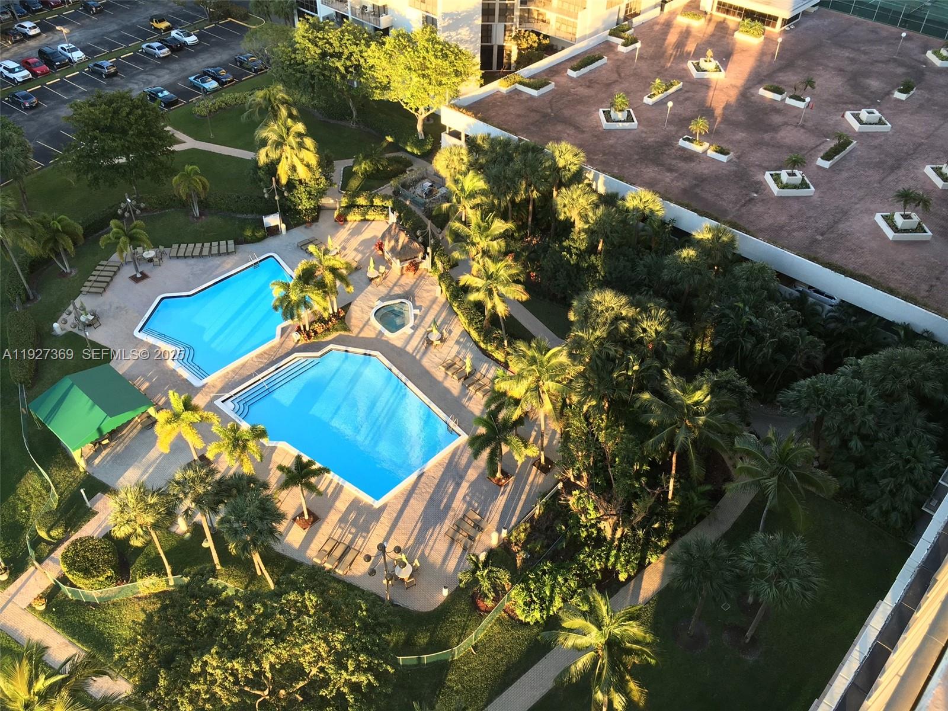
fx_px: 794
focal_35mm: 29
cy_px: 356
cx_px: 474
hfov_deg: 61.7
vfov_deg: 48.2
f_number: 2.2
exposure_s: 1/120
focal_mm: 4.15
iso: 25
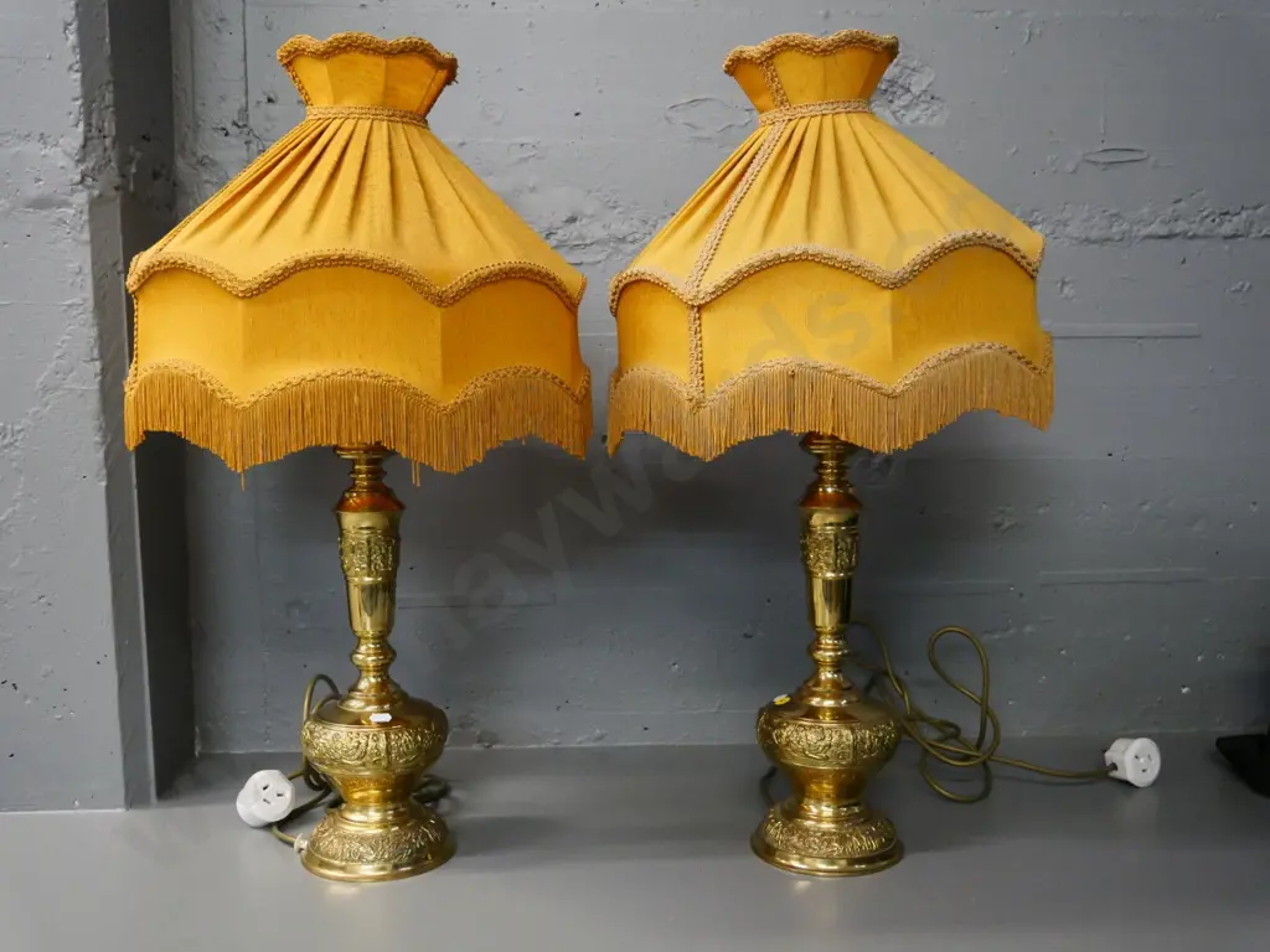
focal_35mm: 34
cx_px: 635
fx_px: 1247
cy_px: 476
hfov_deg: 54.0
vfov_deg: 41.8
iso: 3200
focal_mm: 17
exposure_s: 1/160
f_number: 4.5
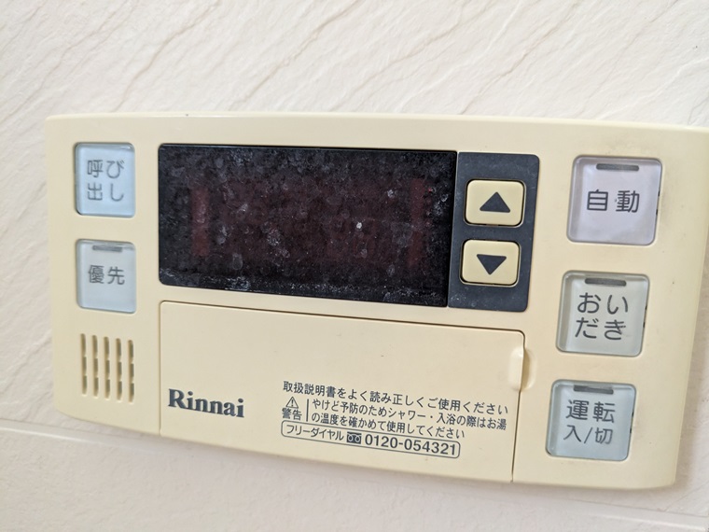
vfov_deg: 54.9
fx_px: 512
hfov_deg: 69.4
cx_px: 354
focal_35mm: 25
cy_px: 266
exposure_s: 1/120
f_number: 1.89
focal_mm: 5.43
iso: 459
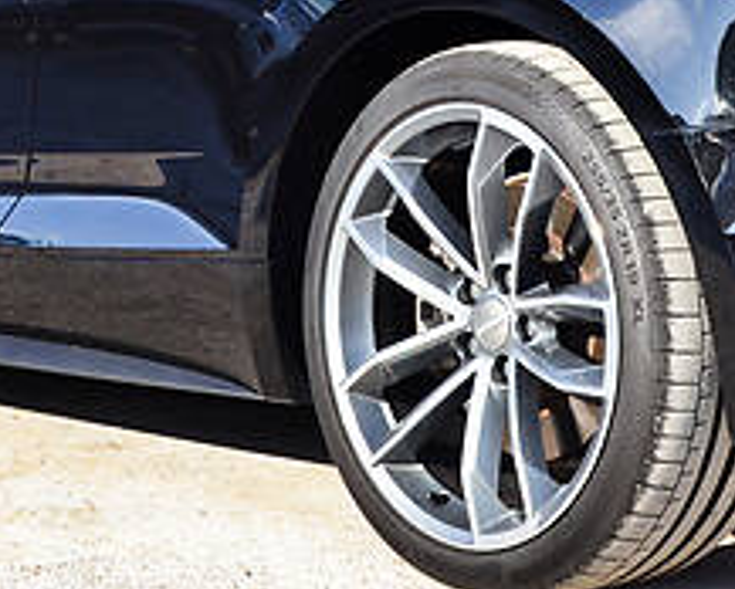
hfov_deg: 11.6
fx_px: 3614
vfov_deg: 9.2
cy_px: -103
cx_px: 501
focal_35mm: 166
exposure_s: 1/200
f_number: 10
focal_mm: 32
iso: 400
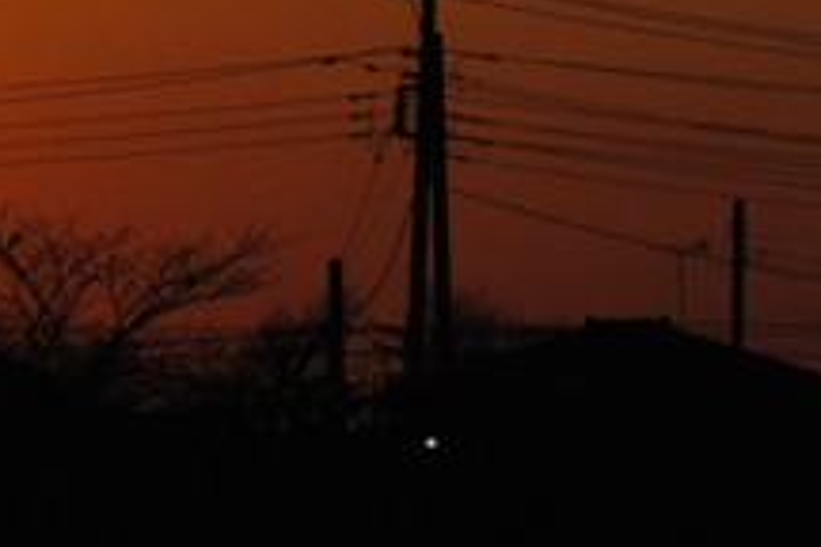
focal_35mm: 498
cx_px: -935
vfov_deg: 2.8
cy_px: 188
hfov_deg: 4.1
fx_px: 11356
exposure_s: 1/800
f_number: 14
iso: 400
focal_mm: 70
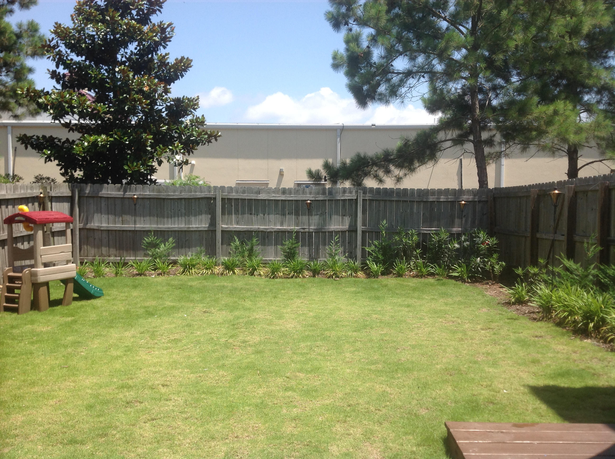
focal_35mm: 35
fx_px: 621
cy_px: 230
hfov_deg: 52.7
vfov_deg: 40.6
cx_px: 308
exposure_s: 1/1314
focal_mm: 4.28
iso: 50
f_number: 2.4
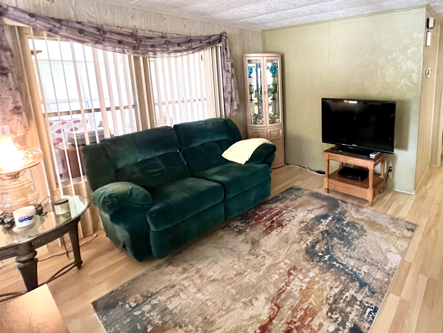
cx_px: 301
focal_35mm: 18
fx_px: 230
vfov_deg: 70.0
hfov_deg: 84.3
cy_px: 117
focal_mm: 1.57
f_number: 1.8
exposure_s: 1/60
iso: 1000
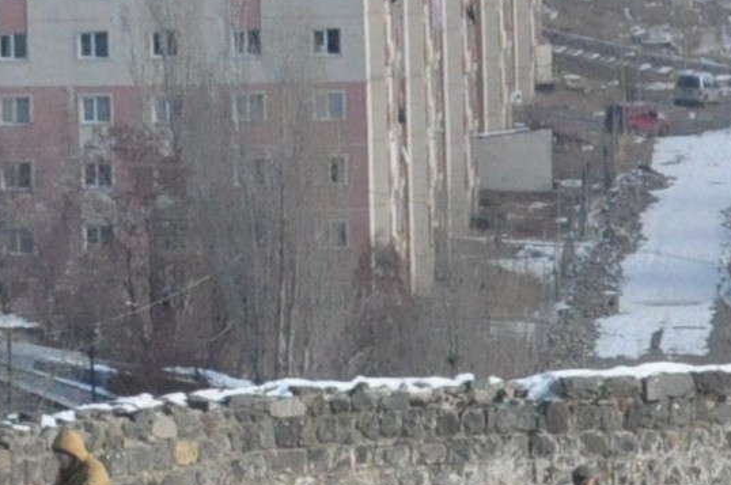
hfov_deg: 2.2
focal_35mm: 942
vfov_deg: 1.5
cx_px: 1523
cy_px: 552
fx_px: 19099
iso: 2000
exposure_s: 1/2500
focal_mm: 105
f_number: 13
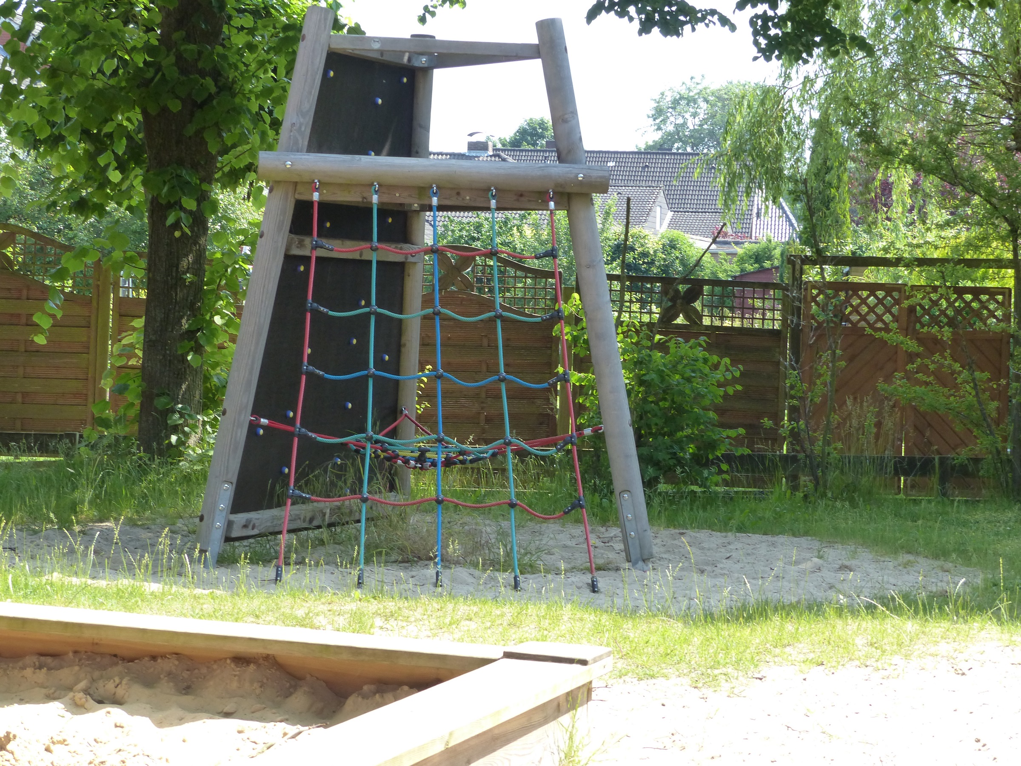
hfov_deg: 22.8
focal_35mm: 86
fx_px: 2537
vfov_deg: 17.2
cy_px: 383
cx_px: 510
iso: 250
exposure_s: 1/250
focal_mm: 15.5
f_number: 4
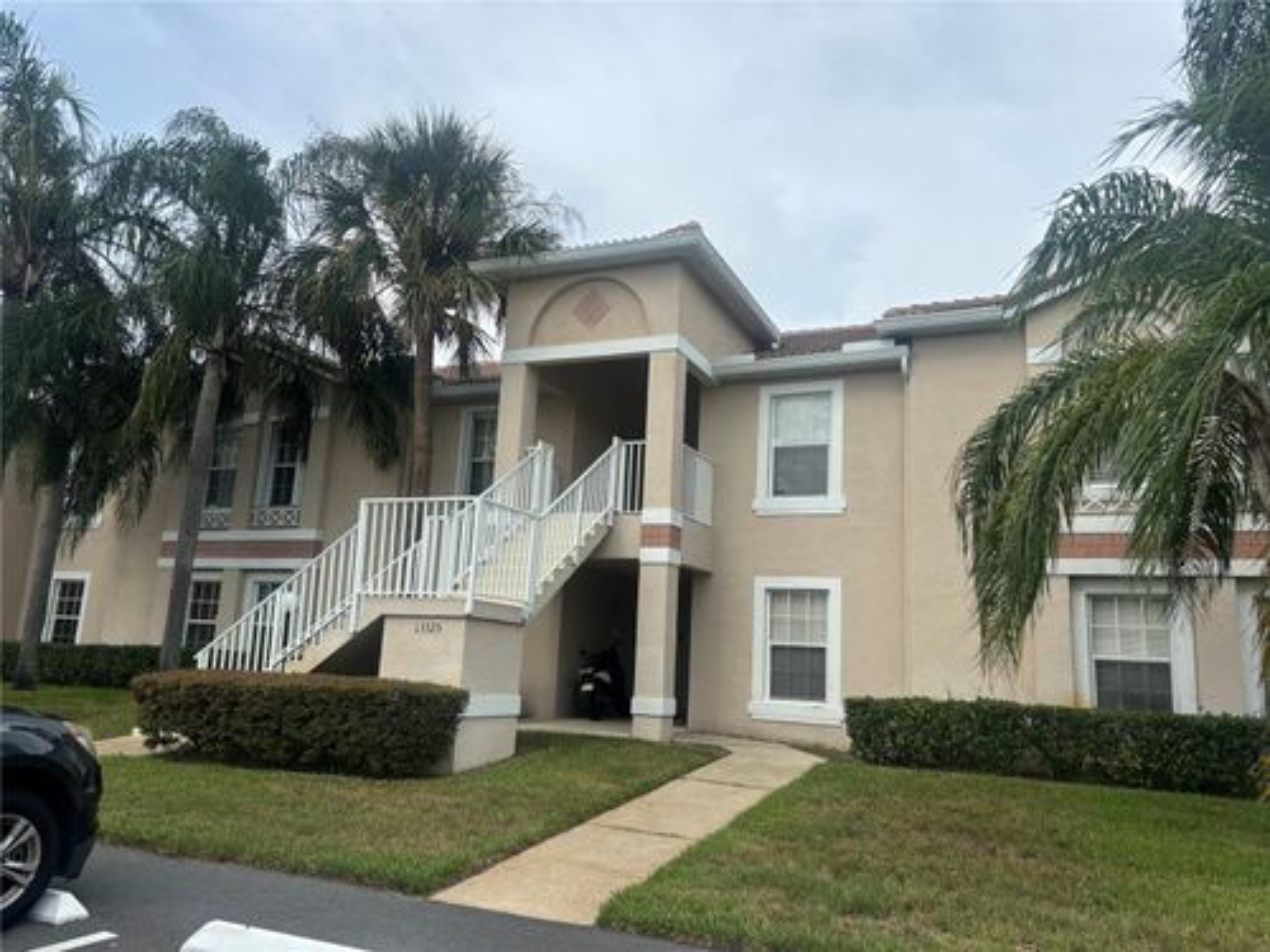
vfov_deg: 53.1
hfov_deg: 67.3
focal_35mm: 26
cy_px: 476
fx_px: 954
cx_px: 635
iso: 50
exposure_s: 1/2342
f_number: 1.6
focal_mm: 5.96
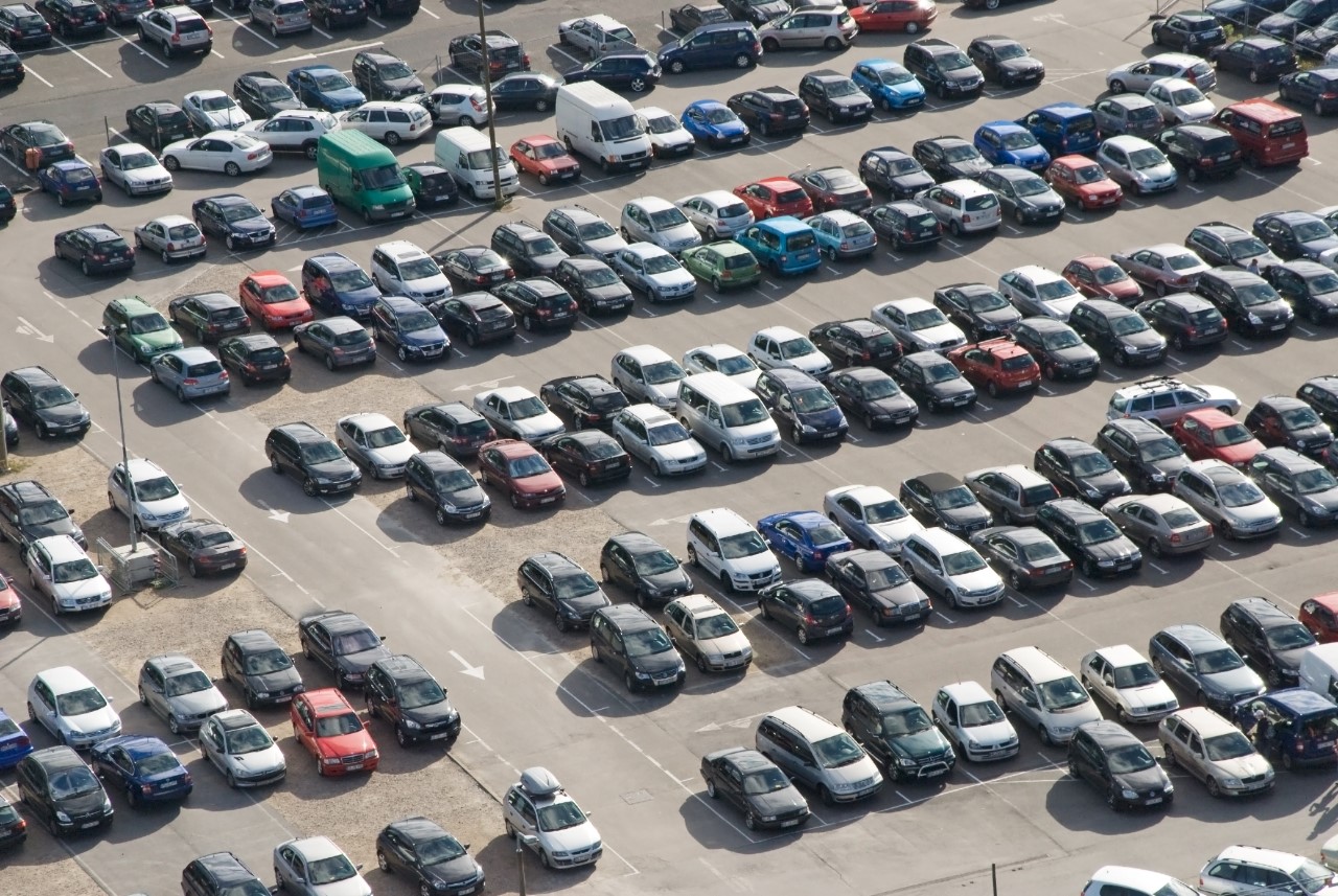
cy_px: 448
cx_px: 669
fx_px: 5861
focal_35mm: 158
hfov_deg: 13.0
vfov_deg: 8.7
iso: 200
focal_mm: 105
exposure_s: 1/1000
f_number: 8
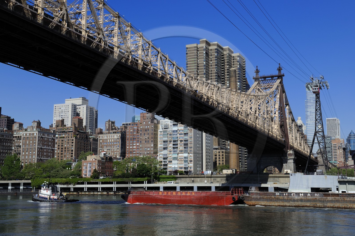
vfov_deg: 28.0
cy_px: 118
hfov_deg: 41.1
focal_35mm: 48
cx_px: 178
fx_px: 473
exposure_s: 1/250
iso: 200
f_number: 13
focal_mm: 48
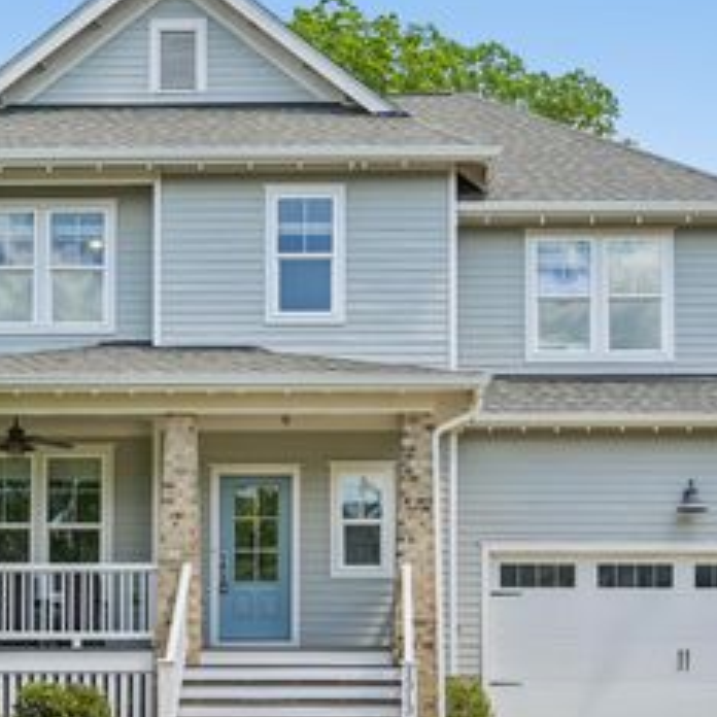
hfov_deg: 31.1
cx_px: 362
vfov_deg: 31.0
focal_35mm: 55
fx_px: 1289
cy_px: 298
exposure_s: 1/160
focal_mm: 30
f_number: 8
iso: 100
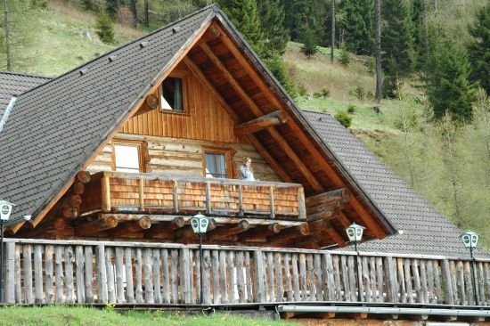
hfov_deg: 20.0
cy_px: 163
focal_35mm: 102
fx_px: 1387
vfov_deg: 13.4
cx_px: 245
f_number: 8
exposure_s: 1/60
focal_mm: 68
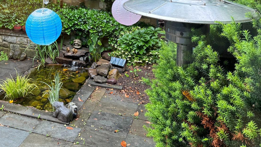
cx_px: 53
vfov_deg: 23.0
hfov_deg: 41.1
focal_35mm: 48
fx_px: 332
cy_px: -25
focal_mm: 6.76
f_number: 1.78
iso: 125
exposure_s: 1/120
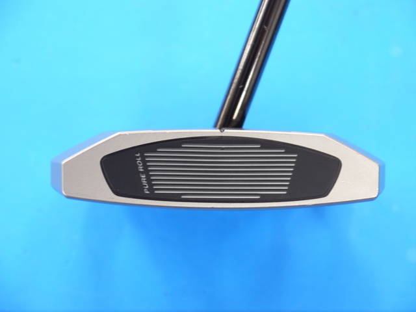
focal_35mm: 84
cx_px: 208
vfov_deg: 17.6
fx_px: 1009
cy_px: 156
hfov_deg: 23.3
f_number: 5.6
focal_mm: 42
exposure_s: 1/60
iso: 800
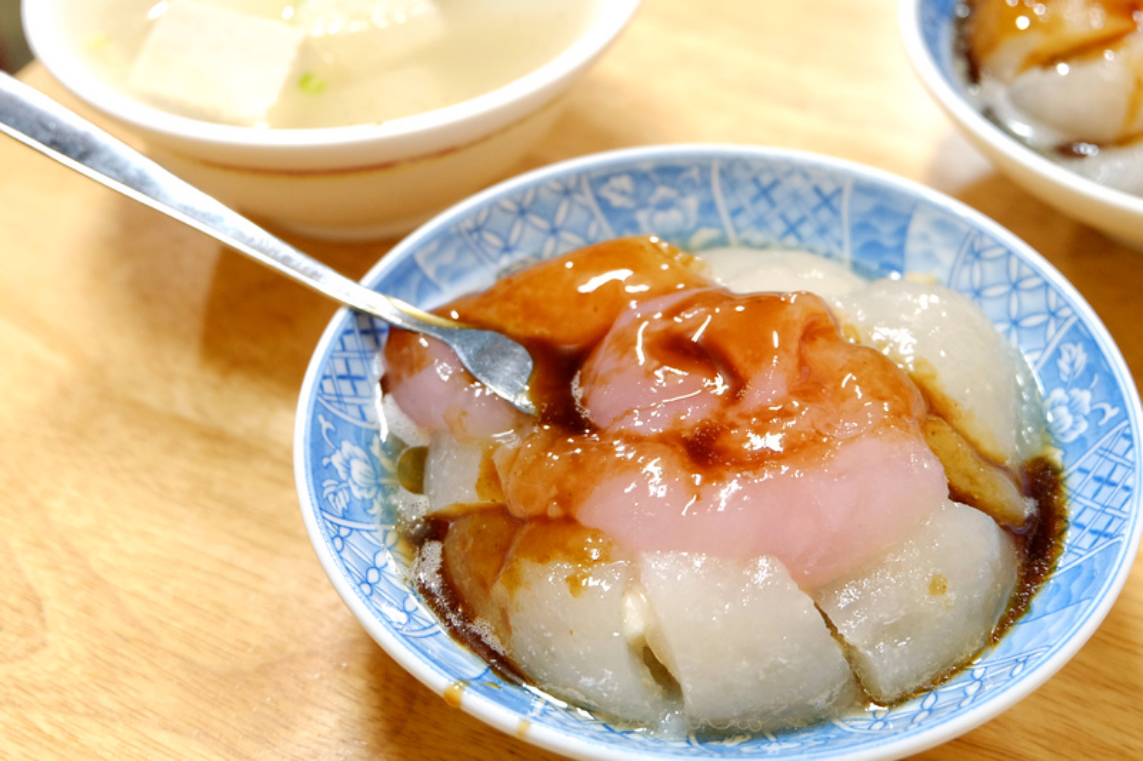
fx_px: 1555
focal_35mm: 49
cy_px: 380
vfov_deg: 27.5
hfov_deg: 40.4
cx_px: 572
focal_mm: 32.5
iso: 1600
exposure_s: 1/15
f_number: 5
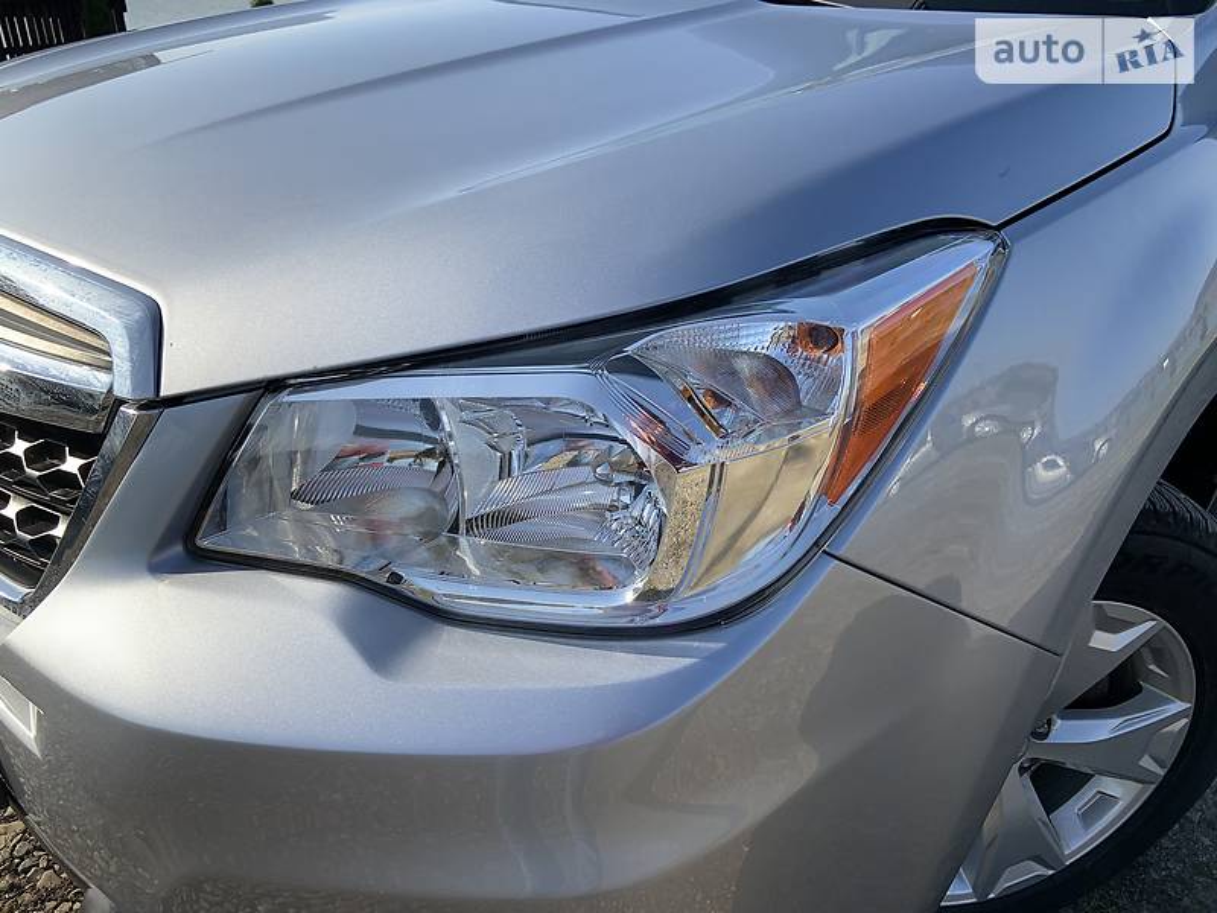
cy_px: 456
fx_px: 914
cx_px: 608
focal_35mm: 26
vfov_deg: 53.1
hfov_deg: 67.3
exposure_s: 1/1718
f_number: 1.8
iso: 25
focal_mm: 4.2
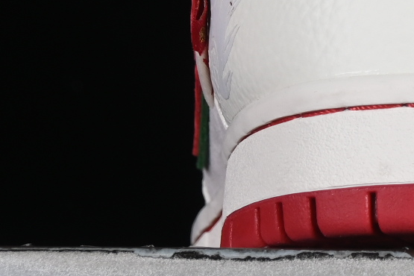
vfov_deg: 3.6
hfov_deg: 5.4
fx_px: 4324
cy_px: -171
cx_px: 668
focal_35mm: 376
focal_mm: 50
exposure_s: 1/80
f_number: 8
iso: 160
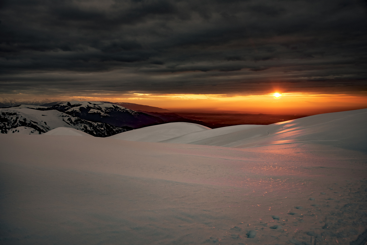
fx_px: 326
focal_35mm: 32
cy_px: 122
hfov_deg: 58.7
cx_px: 184
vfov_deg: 41.1
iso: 280
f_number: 5.6
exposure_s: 1/125
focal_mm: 32
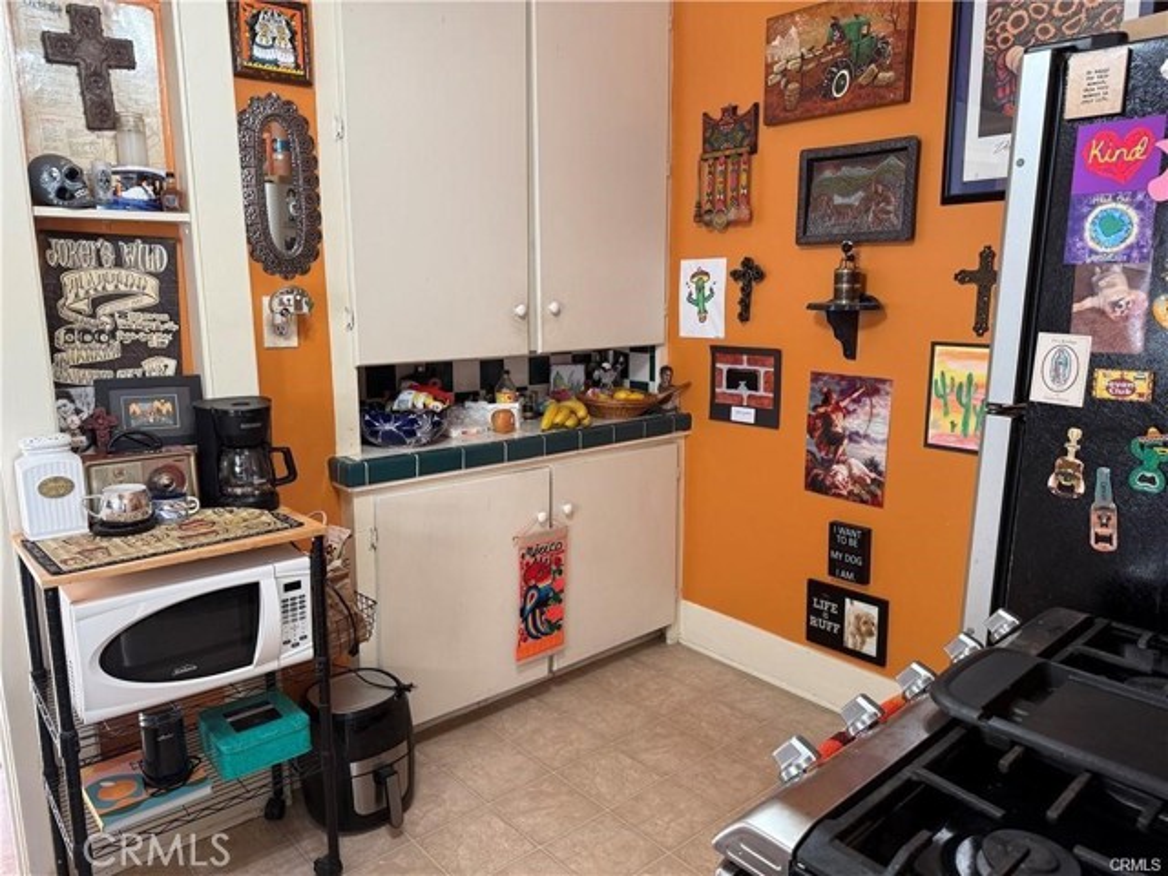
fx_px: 810
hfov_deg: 71.6
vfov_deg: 56.8
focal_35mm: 24
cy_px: 438
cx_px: 584
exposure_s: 1/60
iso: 160
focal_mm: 6.76
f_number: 1.78
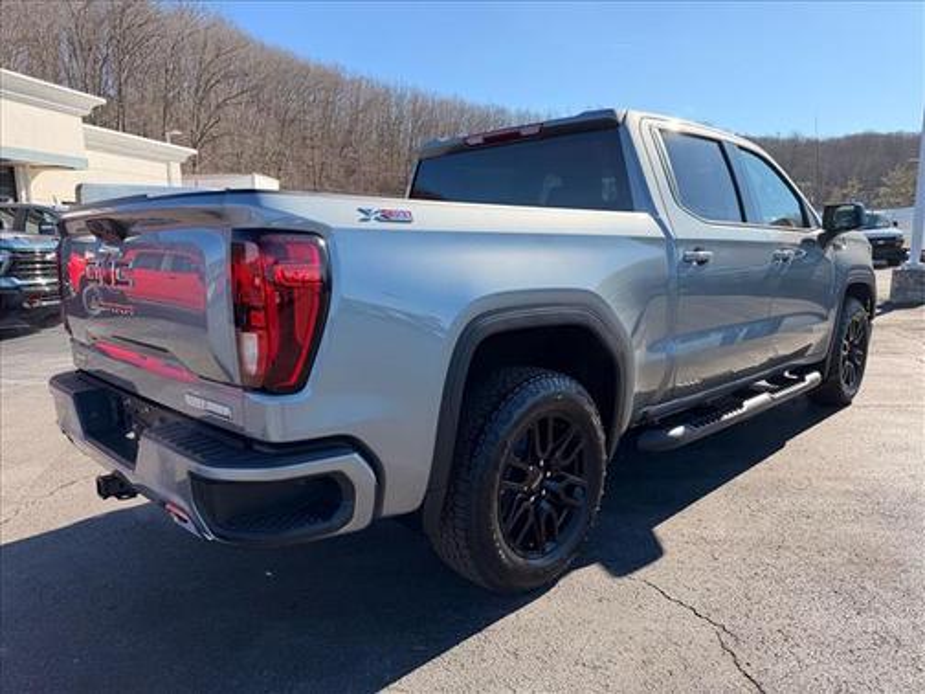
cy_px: 347
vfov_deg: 56.8
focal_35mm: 24
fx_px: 641
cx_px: 462
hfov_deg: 71.6
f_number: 1.78
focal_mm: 6.76
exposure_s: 1/2445
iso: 100
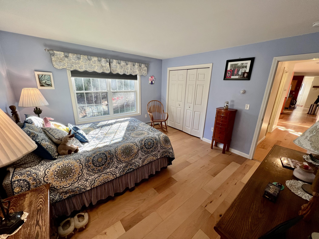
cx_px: 160
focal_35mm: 13
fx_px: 120
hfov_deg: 106.2
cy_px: 120
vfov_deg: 89.9
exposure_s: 1/120
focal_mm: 1.57
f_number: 1.8
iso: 160
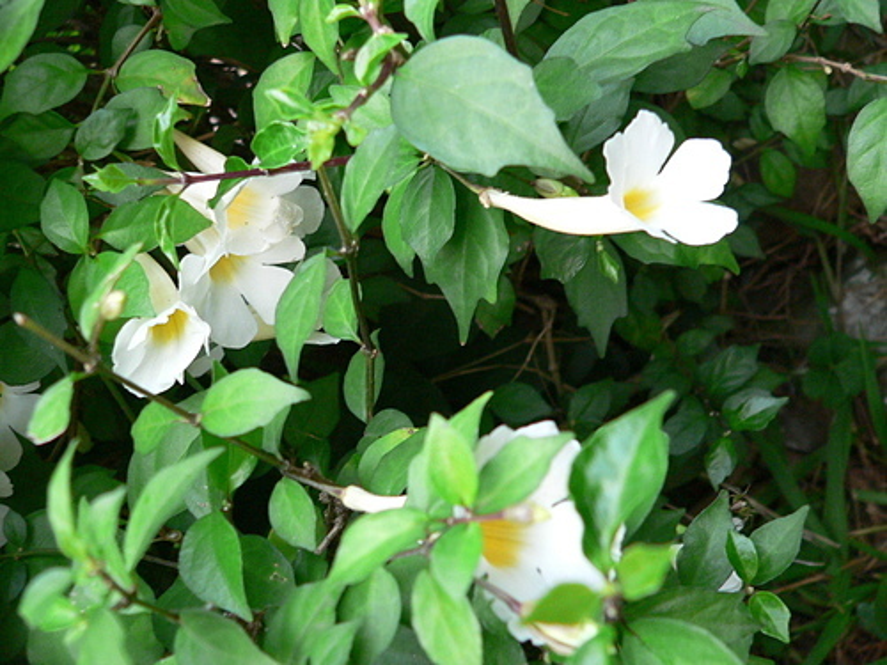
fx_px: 922
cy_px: 332
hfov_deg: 51.4
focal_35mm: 36
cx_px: 444
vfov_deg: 39.7
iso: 200
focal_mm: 6
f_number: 2.8
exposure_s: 1/13
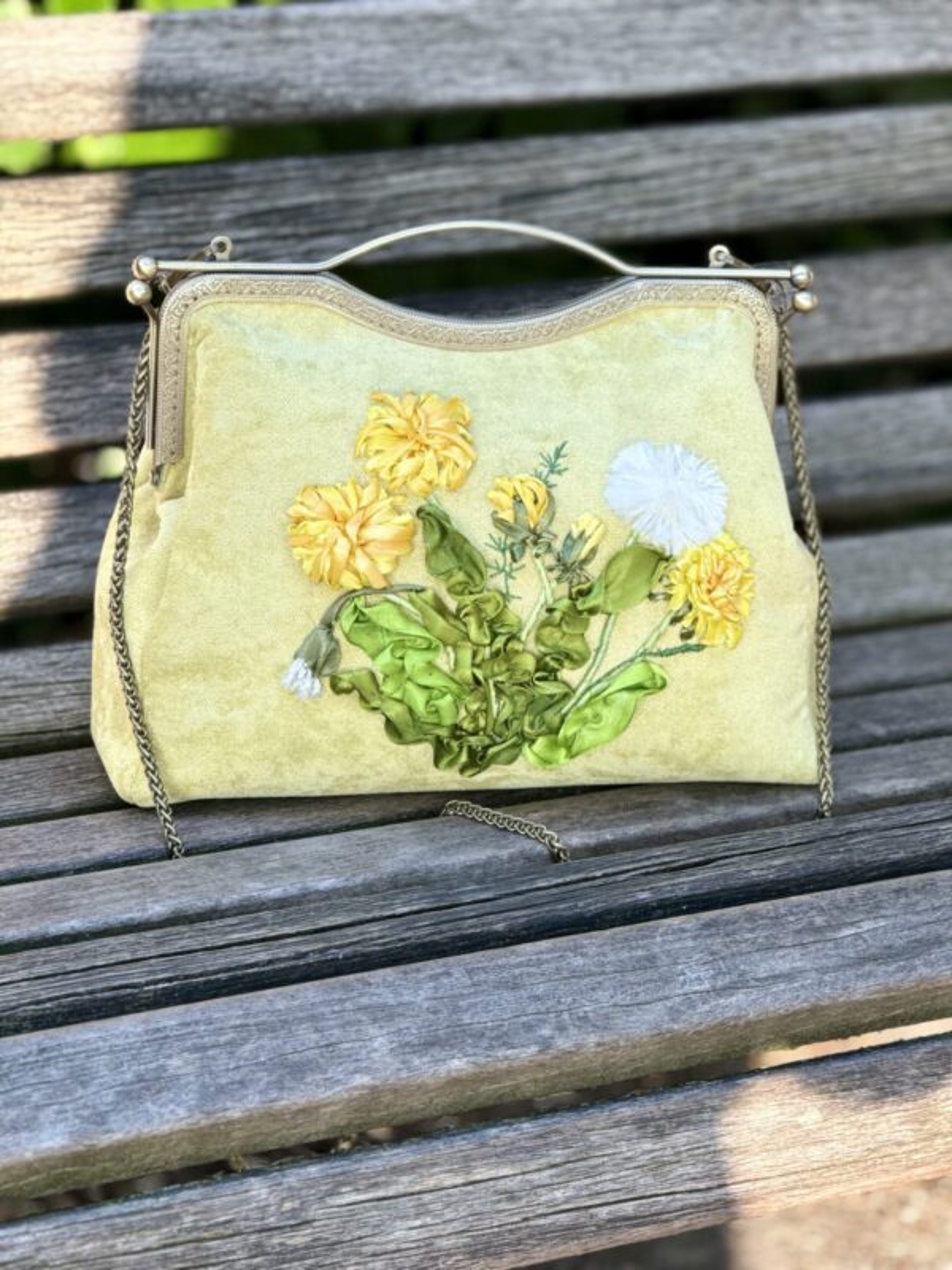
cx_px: 476
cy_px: 635
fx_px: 4400
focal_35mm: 120
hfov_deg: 12.3
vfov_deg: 16.4
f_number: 2.8
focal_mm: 15.66
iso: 64
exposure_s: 1/124
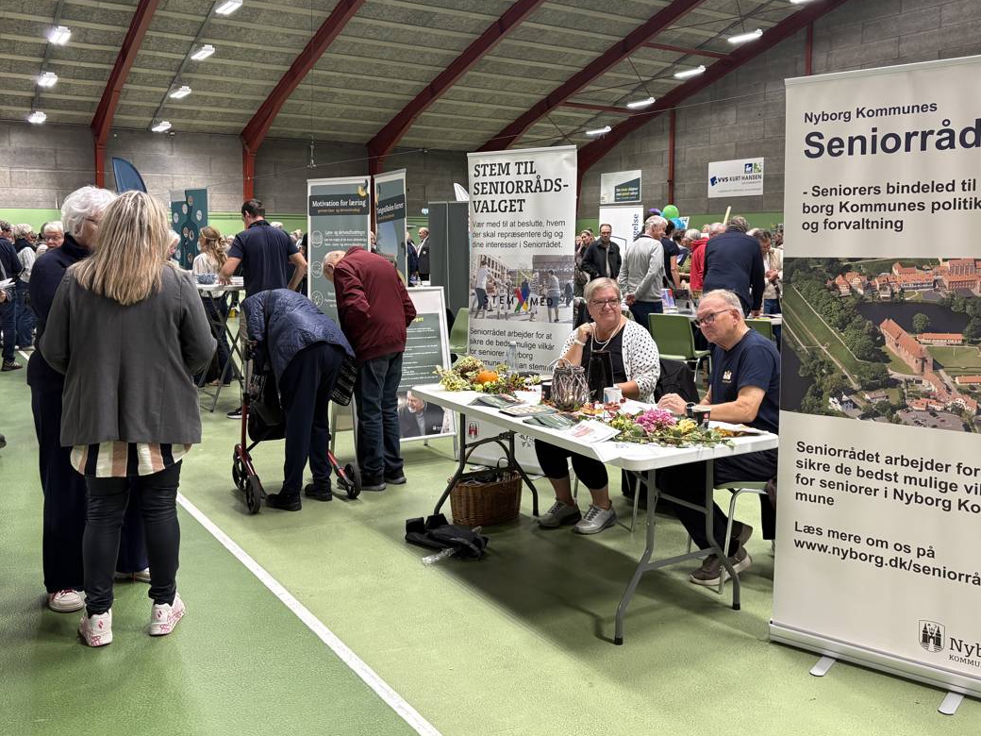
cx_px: 514
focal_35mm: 32
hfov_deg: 56.8
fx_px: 907
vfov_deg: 44.0
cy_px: 299
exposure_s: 1/50
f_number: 1.6
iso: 160
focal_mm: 5.96
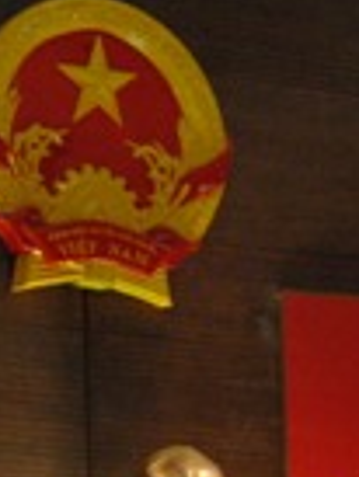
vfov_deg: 12.2
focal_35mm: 157
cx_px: 573
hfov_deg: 9.2
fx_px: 2168
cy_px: 634
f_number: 5.6
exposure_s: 1/60
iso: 640
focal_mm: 24
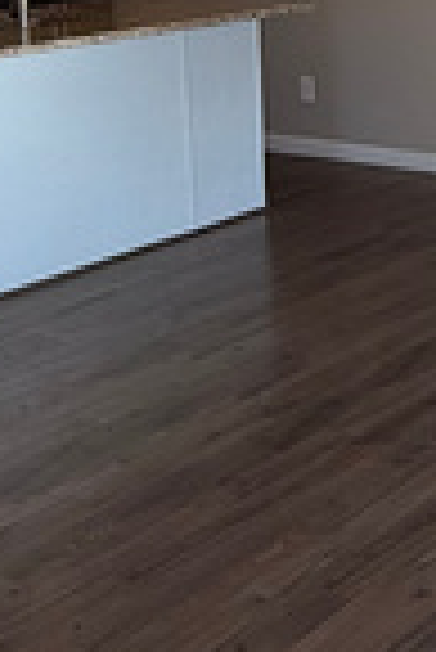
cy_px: 117
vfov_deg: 25.8
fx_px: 1395
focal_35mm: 77
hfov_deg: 17.2
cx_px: 472
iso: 50
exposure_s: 1/135
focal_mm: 2.22
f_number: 2.2
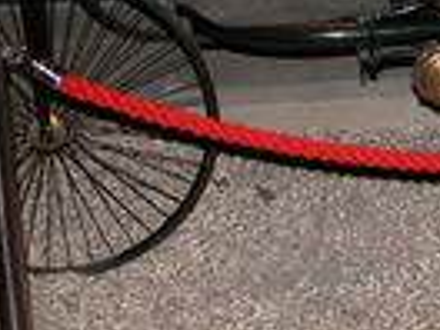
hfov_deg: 17.9
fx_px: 1347
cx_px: 490
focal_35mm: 106
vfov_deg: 13.6
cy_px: -67
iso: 100
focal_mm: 8.9
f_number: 2.8
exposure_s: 1/60
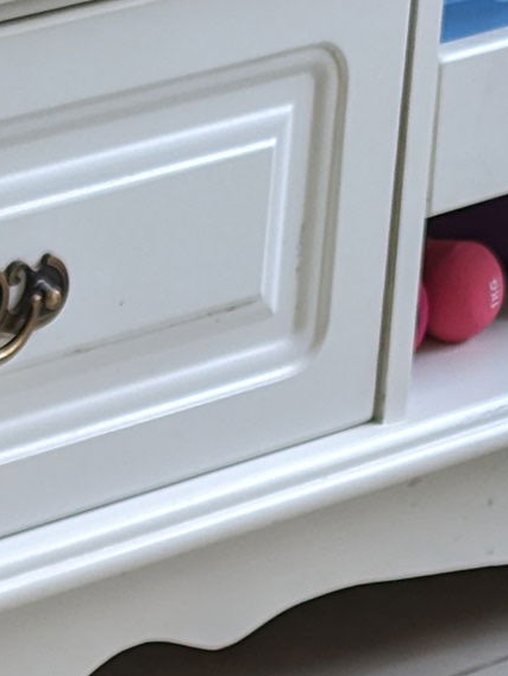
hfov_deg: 6.8
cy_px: 1416
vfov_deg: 8.6
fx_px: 4225
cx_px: -106
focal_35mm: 216
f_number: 1.85
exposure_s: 1/60.1
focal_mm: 6.81
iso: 65
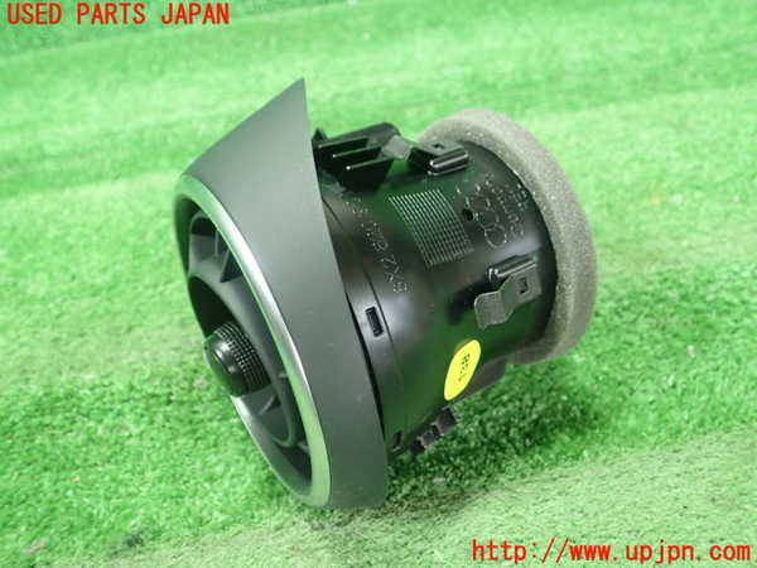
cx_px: 378
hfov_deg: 60.0
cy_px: 284
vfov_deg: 46.8
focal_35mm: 30
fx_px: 656
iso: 800
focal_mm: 5.5
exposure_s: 1/125
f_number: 2.3
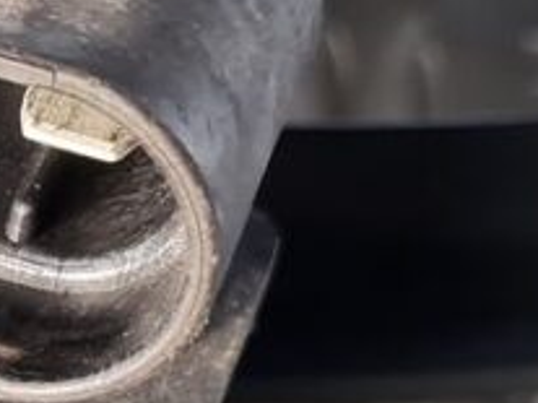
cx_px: -237
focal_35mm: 176
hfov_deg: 10.9
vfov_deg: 8.3
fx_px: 2734
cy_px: 512
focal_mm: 5.4
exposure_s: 1/100
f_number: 1.8
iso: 160
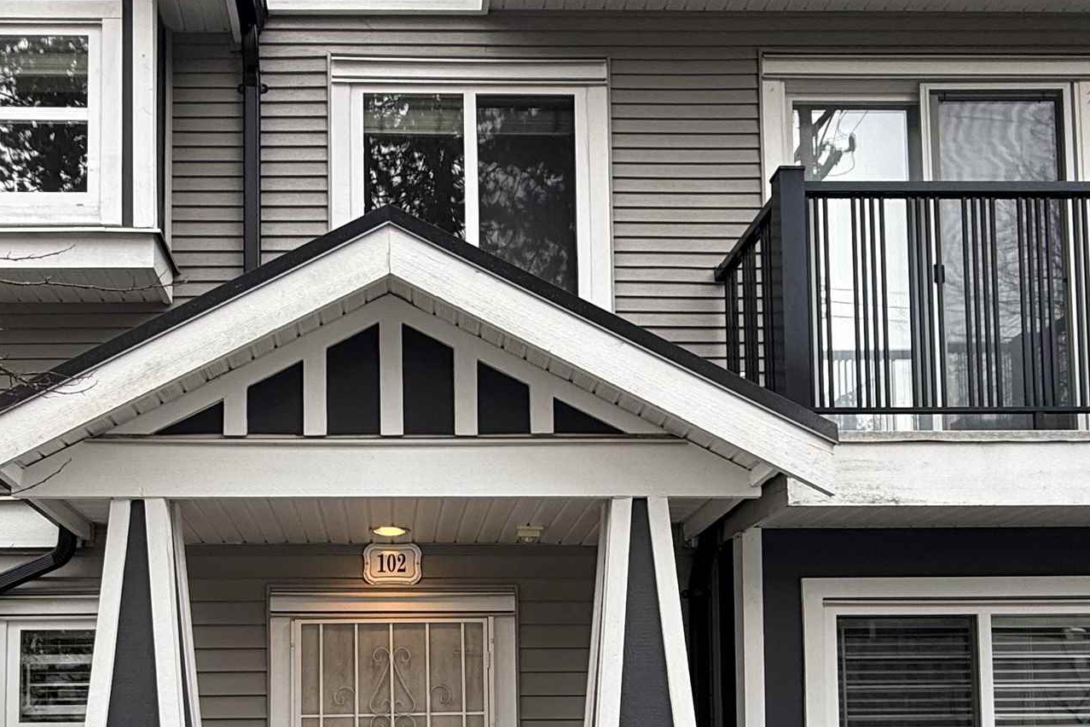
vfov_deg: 35.1
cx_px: 412
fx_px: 1060
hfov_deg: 53.9
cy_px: 686
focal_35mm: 35
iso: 80
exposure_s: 1/99
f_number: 2.2
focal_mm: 2.22
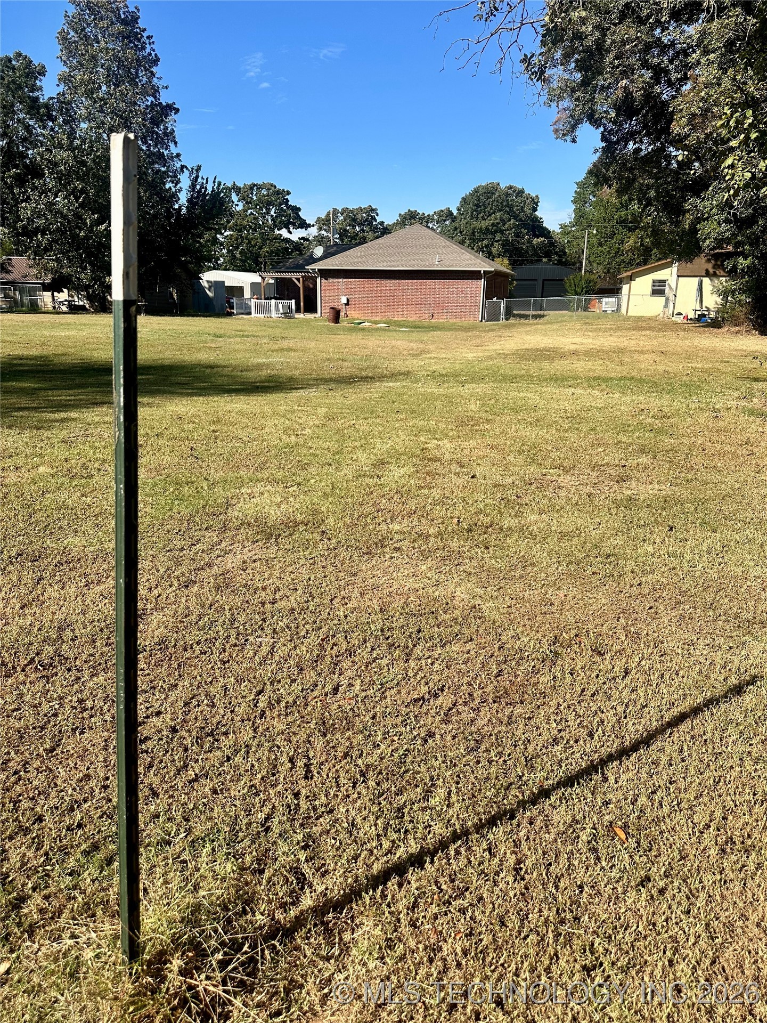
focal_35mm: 24
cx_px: 384
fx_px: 709
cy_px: 512
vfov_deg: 71.6
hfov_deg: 56.8
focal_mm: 6.86
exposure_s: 1/3717
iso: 80
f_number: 1.78
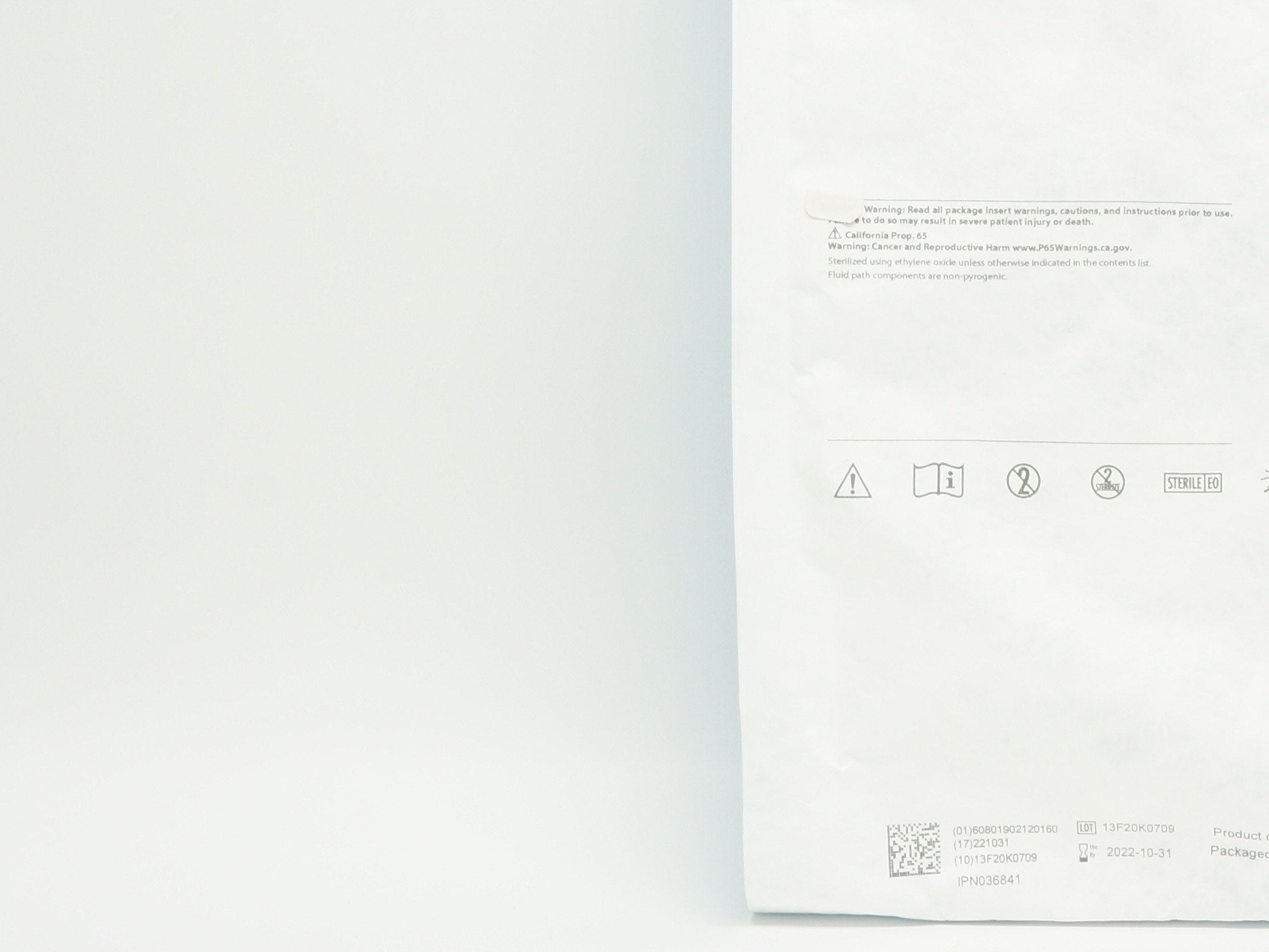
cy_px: 122
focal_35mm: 92
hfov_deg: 20.7
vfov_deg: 15.9
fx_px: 3375
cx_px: 1246
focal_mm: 29
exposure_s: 1/15
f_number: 11
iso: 400
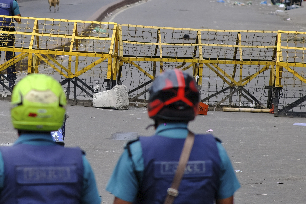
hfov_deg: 5.9
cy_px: 37
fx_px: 2966
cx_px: 53
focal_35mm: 349
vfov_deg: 3.9
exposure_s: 1/950
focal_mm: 85
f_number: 3.2
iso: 200
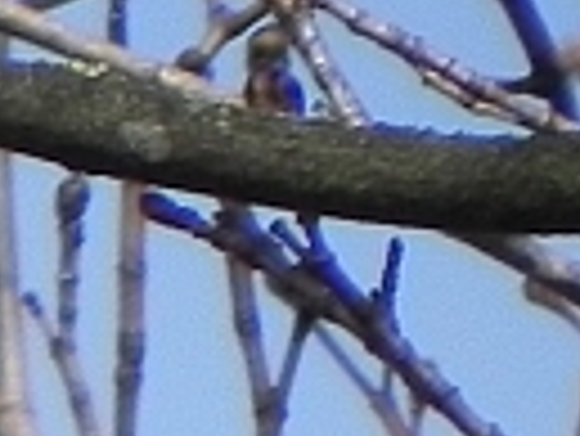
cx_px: -1439
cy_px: 1142
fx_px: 90110
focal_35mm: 5373
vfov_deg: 0.3
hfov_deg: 0.4
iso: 160
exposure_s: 1/419
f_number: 6.3
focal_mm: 120
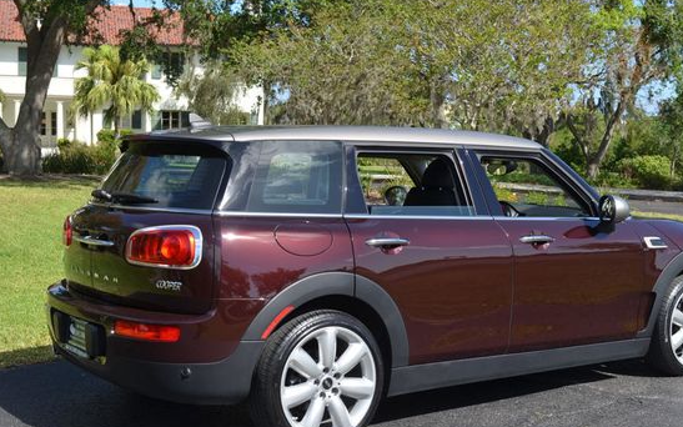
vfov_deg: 25.8
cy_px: 230
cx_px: 390
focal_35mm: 50
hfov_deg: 40.2
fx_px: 931
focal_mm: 28
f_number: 8
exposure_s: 1/200
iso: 100
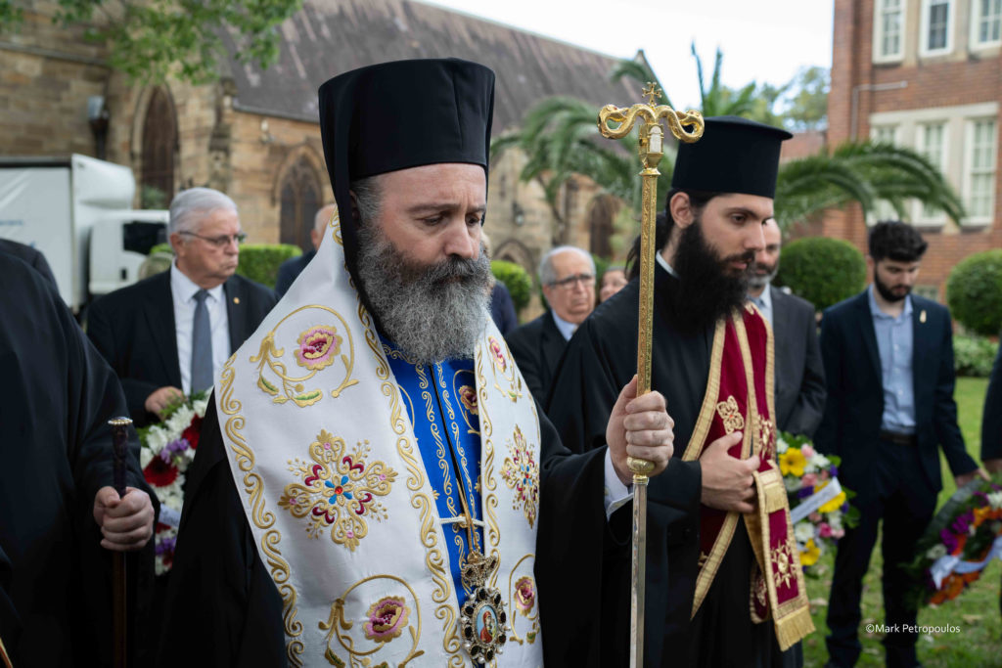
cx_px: 501
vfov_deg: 37.9
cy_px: 334
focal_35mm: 35
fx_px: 974
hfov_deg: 54.4
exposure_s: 1/160
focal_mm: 35
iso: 250
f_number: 4
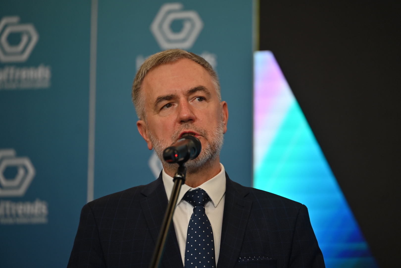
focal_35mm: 180
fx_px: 2005
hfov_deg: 11.4
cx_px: 200
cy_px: 134
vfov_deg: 7.6
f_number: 2.8
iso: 400
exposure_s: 1/200
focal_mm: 180
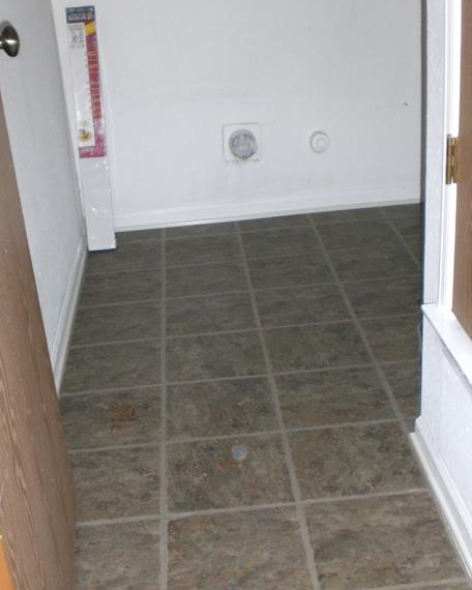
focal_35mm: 50
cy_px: 377
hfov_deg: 30.2
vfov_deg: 37.1
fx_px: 873
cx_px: 224
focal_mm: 6.3
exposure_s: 1/60
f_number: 3.1
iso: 200
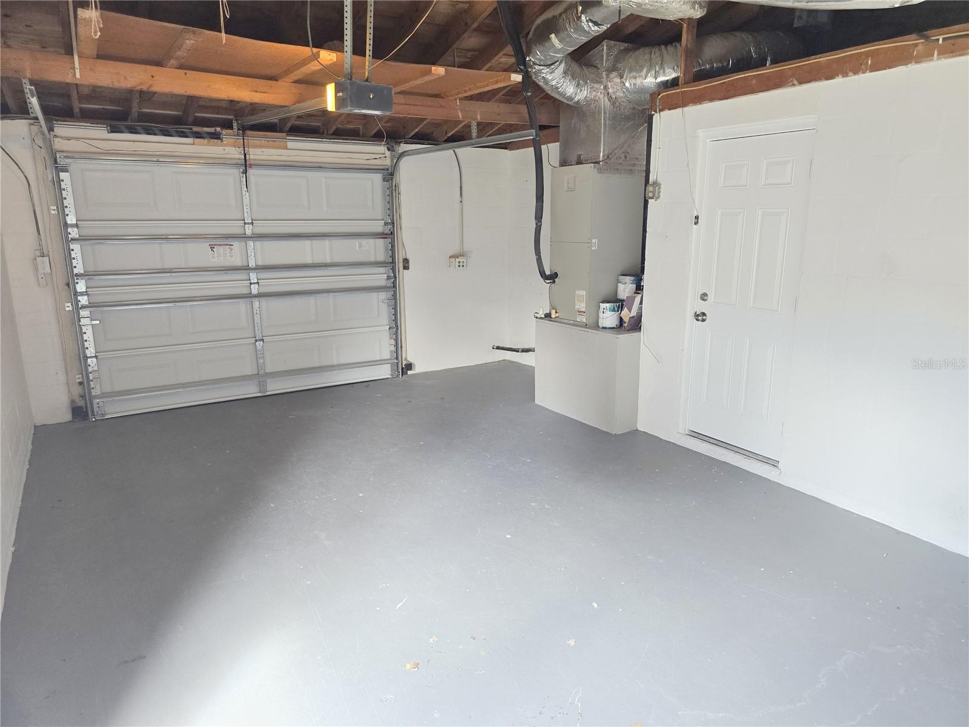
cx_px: 484
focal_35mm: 23
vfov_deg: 58.9
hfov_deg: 73.9
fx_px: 644
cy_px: 364
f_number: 1.7
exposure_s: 1/180
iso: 200
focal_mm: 6.3
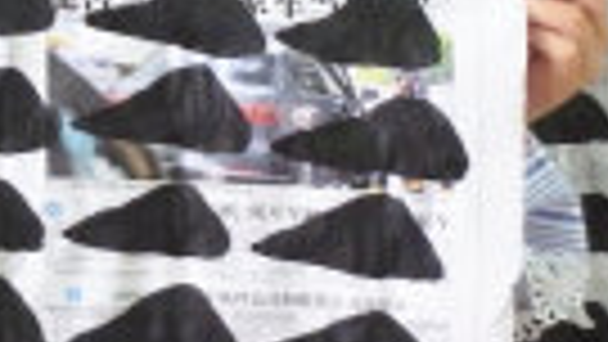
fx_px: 2241
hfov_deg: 14.4
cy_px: -142
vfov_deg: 8.6
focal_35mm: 139
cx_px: -297
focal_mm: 4.5
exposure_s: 1/30
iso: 320
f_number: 3
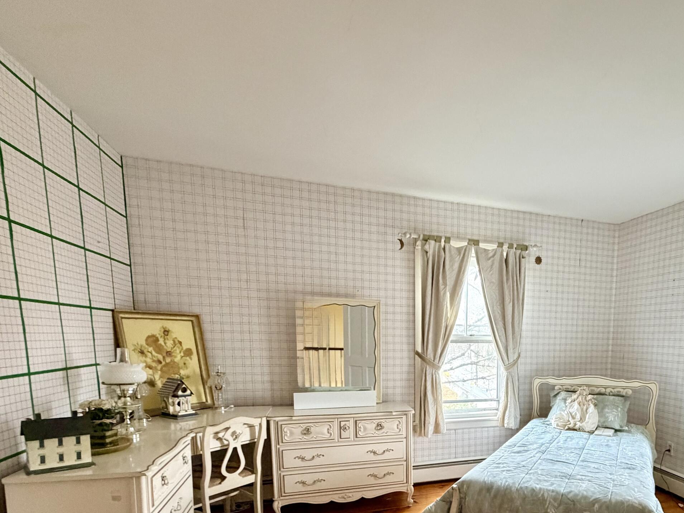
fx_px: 435
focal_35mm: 22
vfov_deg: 57.4
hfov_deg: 72.7
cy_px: 397
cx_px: 486
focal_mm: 2.22
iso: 500
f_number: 2.2
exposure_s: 1/60
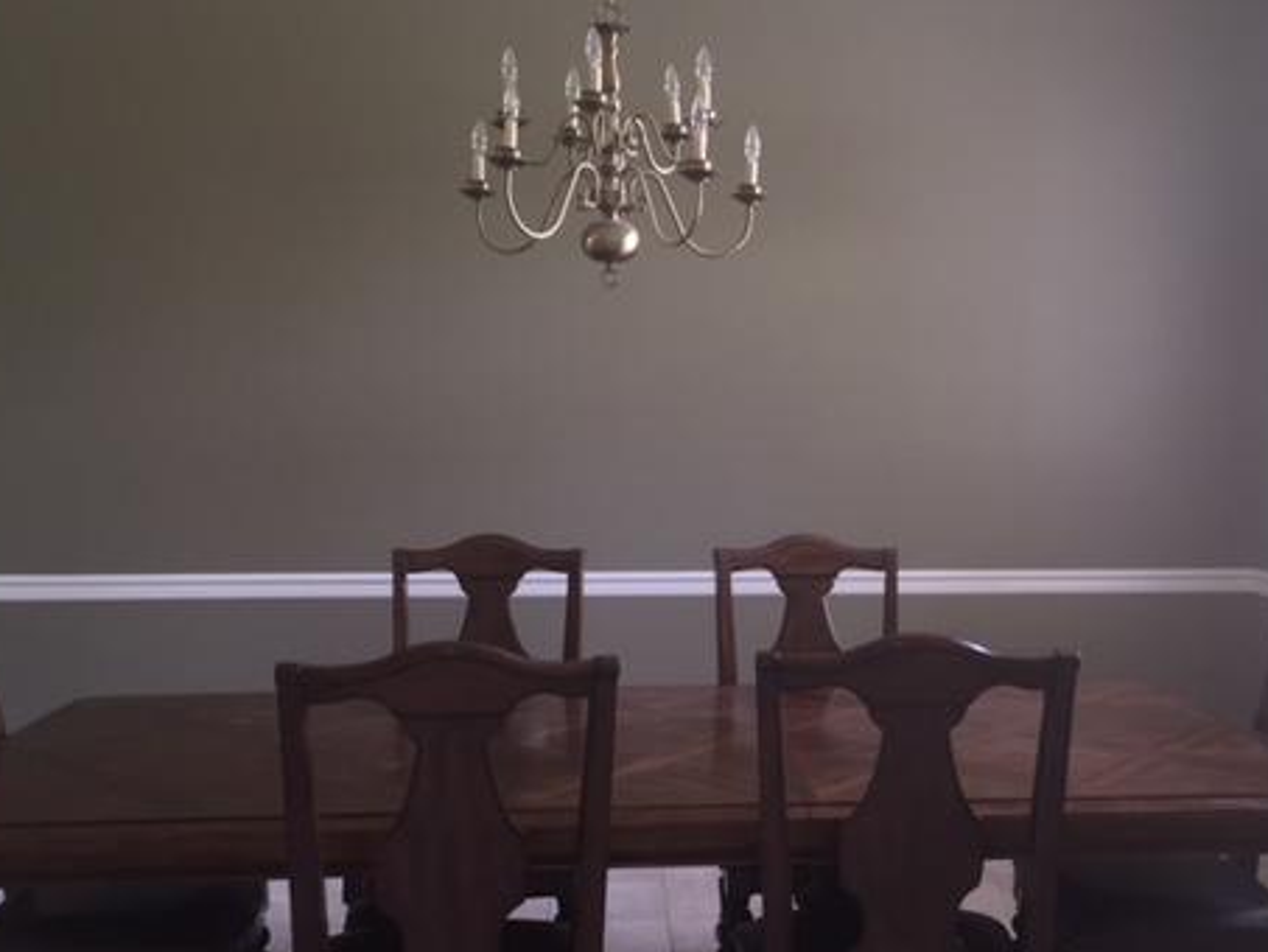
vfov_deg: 35.0
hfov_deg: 45.6
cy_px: 574
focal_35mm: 41
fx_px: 1502
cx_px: 722
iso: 64
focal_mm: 4.15
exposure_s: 1/30
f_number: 2.2
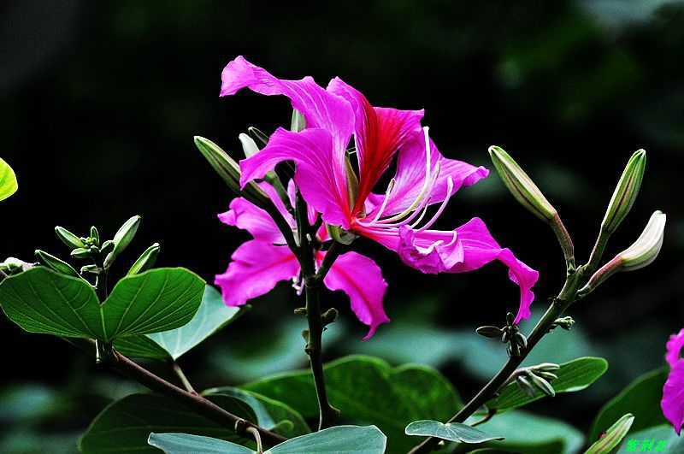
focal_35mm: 158
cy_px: 227
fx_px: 2988
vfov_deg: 8.7
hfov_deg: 13.1
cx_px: 342
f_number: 5.3
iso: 800
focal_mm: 105
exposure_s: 1/800
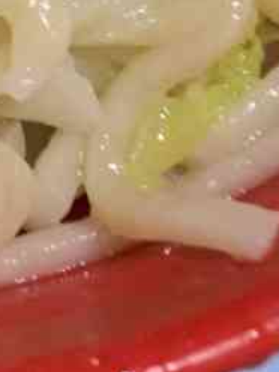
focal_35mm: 98
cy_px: -241
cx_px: -156
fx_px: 1053
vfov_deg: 17.3
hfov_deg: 14.0
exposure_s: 1/25
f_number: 1.8
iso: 640
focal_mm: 4.25
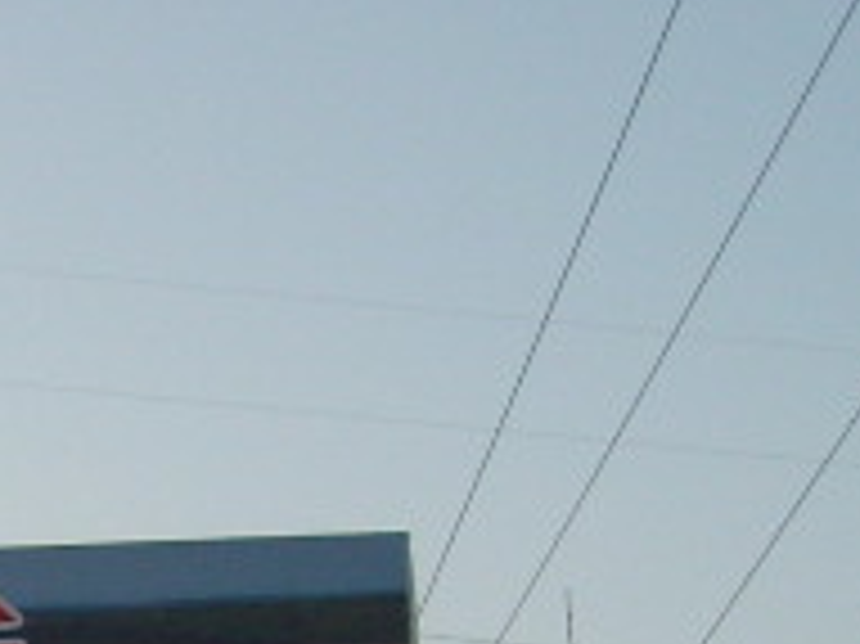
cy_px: 1437
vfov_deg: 7.5
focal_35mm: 188
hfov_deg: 9.8
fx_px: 4668
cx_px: -874
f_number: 2.8
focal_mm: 5.7
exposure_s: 1/369
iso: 64
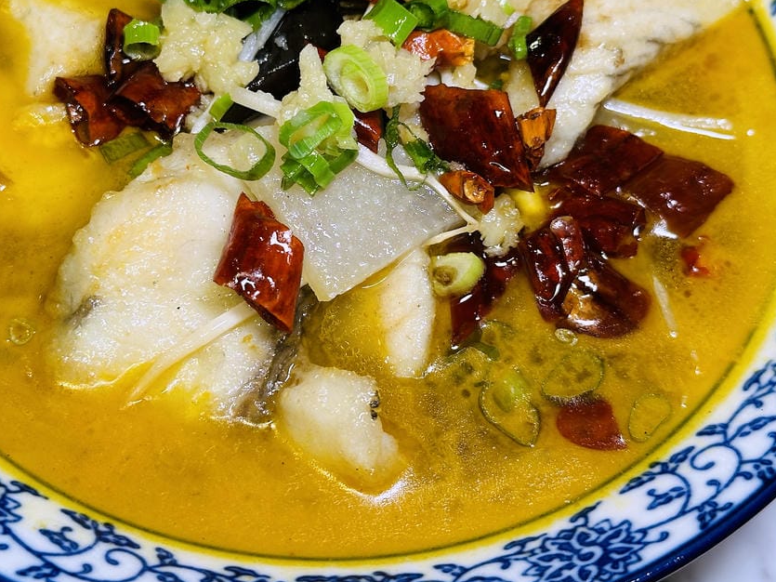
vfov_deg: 21.2
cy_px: 172
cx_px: 340
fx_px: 1547
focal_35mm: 69
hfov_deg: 28.1
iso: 100
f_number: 1.78
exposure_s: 1/120
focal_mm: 6.86
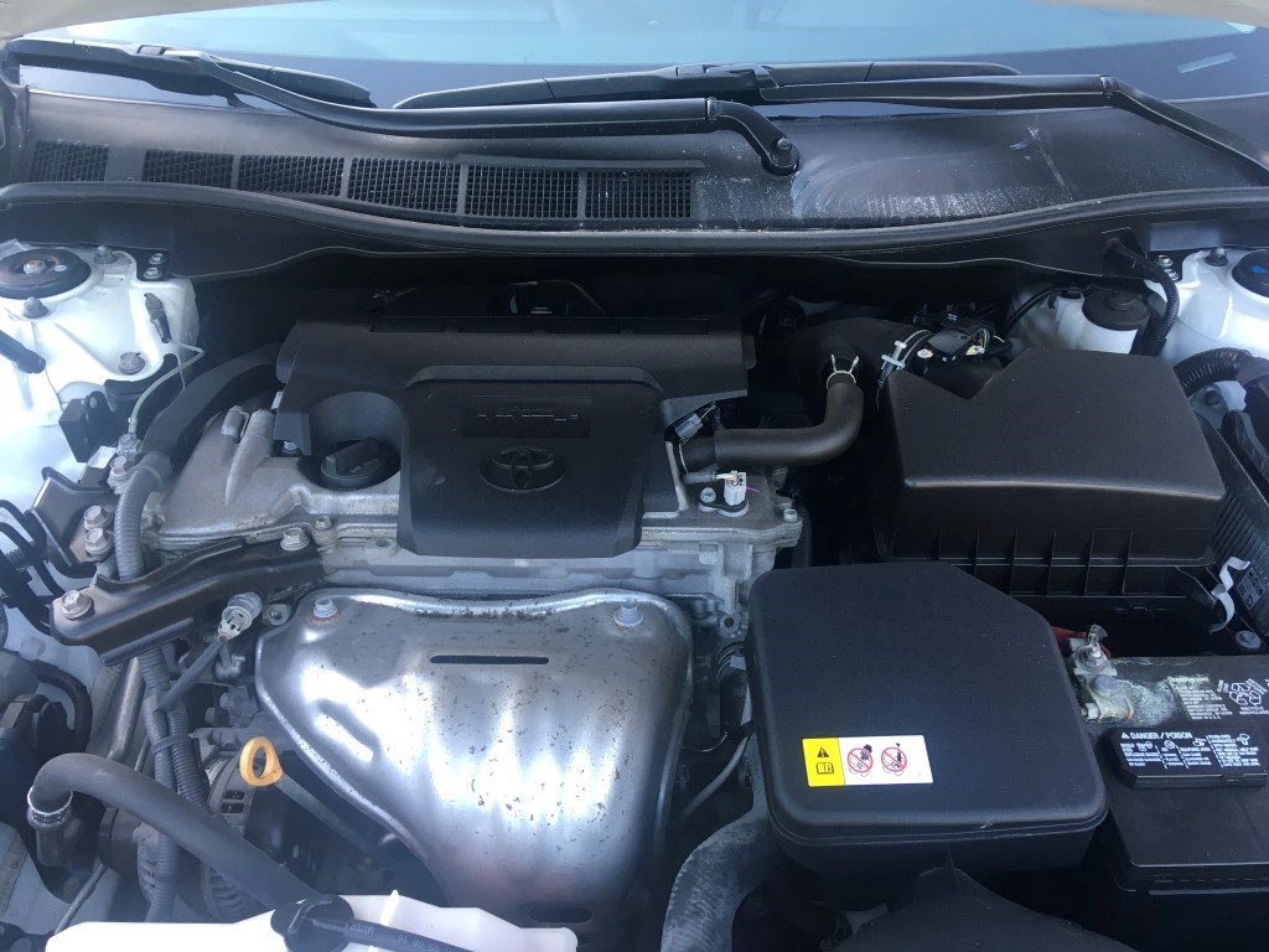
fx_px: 1063
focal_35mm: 29
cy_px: 476
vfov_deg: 48.2
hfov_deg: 61.7
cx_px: 634
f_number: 2.2
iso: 25
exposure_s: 1/40
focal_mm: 4.15
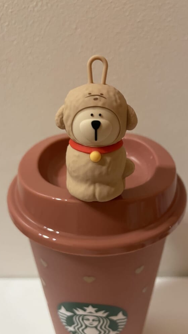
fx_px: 257
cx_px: 102
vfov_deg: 66.1
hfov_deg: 40.2
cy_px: 169
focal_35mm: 29
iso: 400
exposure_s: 1/40
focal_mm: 4.2
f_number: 1.6
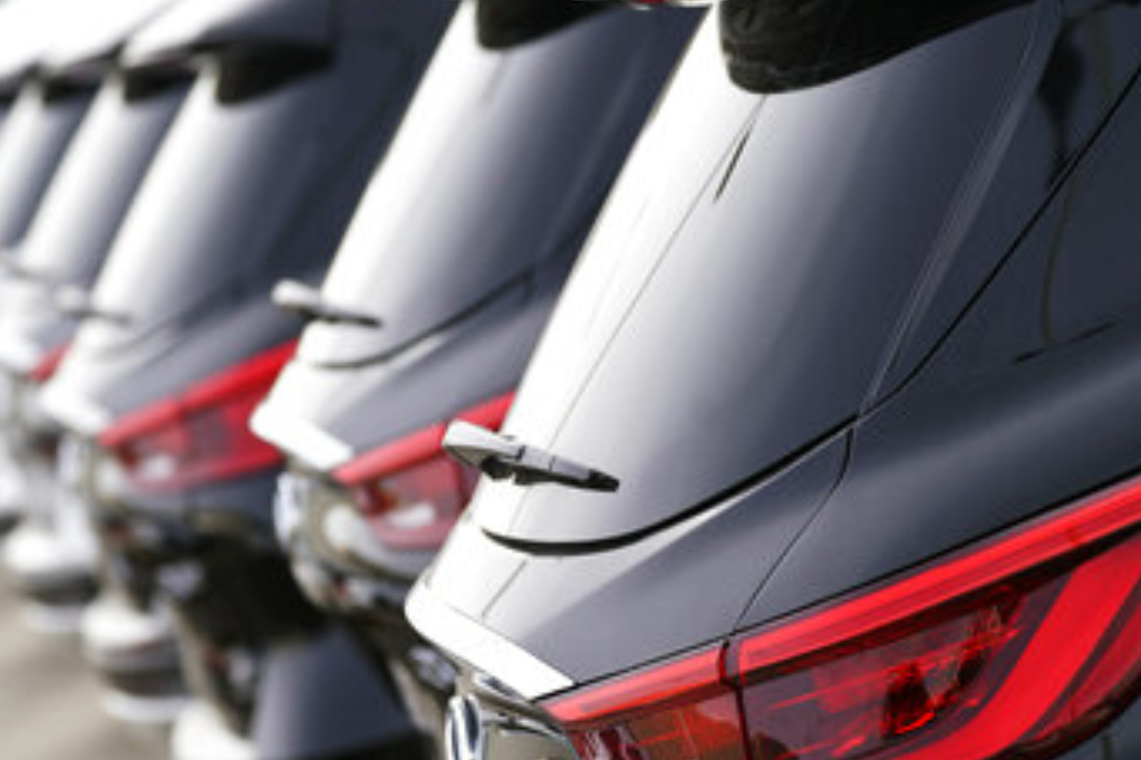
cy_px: 534
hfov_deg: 8.1
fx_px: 8046
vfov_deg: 5.4
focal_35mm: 254
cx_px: 616
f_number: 5.6
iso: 200
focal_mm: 169
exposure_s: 1/250
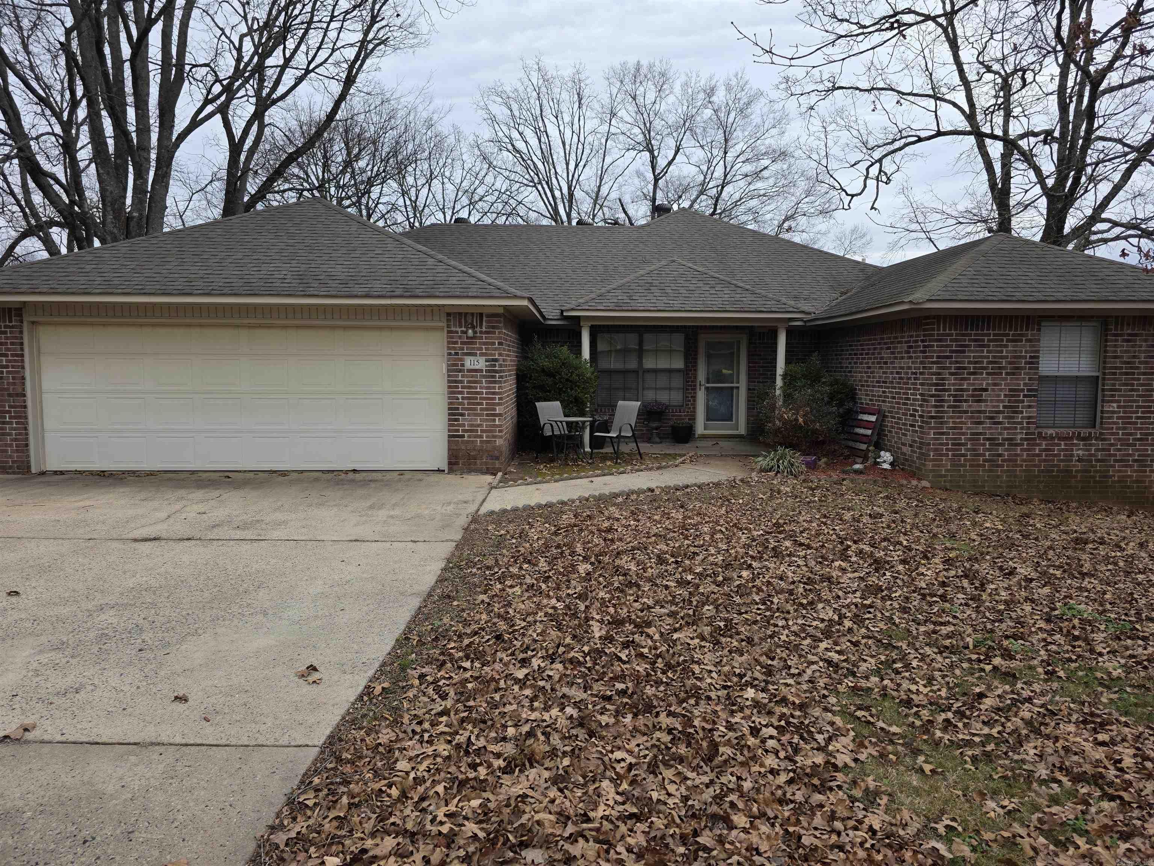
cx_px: 577
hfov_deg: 73.9
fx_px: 767
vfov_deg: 58.9
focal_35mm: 23
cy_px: 433
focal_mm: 6.3
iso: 80
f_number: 1.7
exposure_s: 1/1844
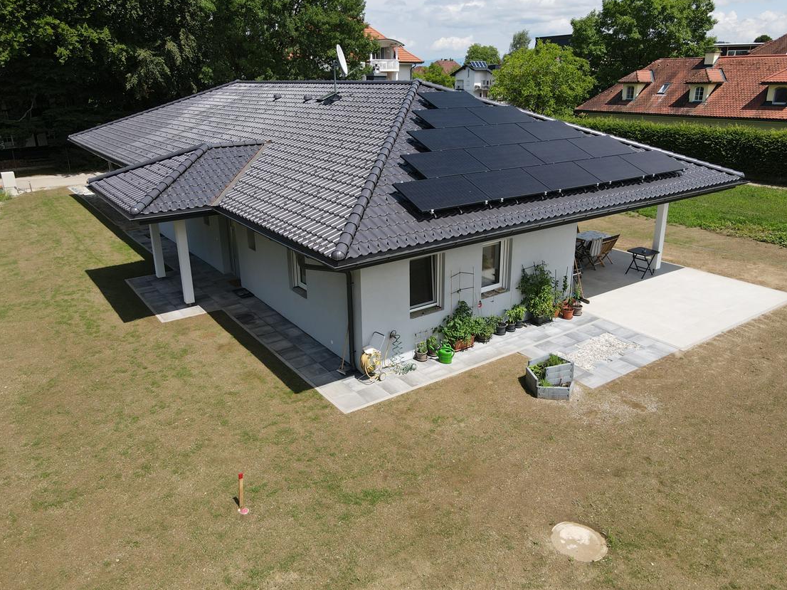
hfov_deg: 69.4
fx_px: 568
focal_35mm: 25
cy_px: 288
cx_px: 407
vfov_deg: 54.9
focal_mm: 4.5
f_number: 2.8
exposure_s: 1/640
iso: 110
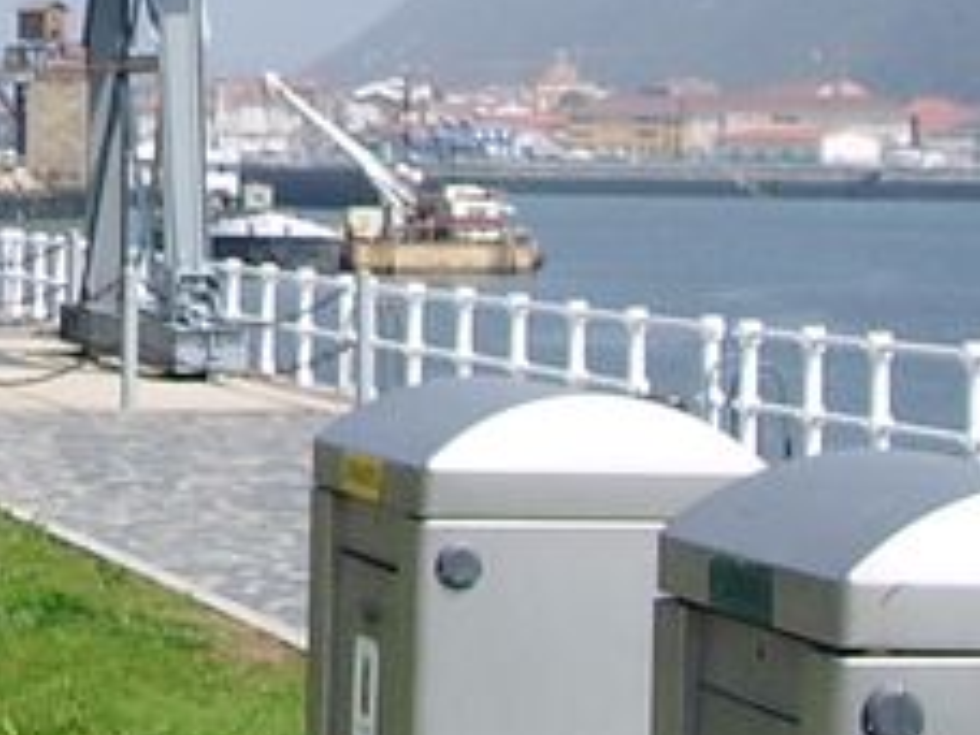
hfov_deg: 11.9
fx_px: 4445
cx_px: -593
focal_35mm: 157
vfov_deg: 9.0
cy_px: -576
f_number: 4.3
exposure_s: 1/400
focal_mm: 5.8
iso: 50
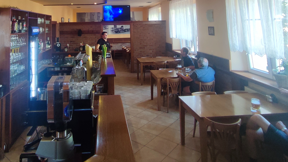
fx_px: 214
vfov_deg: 38.1
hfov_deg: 67.3
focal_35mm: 28
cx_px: 115
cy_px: 10
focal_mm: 1.65
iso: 167
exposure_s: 1/50
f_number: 2.2
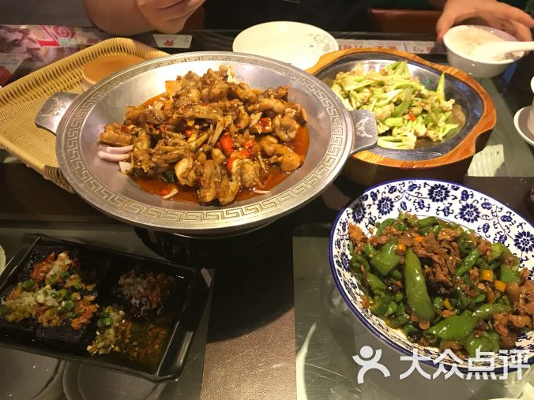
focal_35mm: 29
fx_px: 447
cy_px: 198
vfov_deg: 48.2
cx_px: 274
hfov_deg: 61.7
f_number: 1.8
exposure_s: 1/17
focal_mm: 3.99
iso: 64
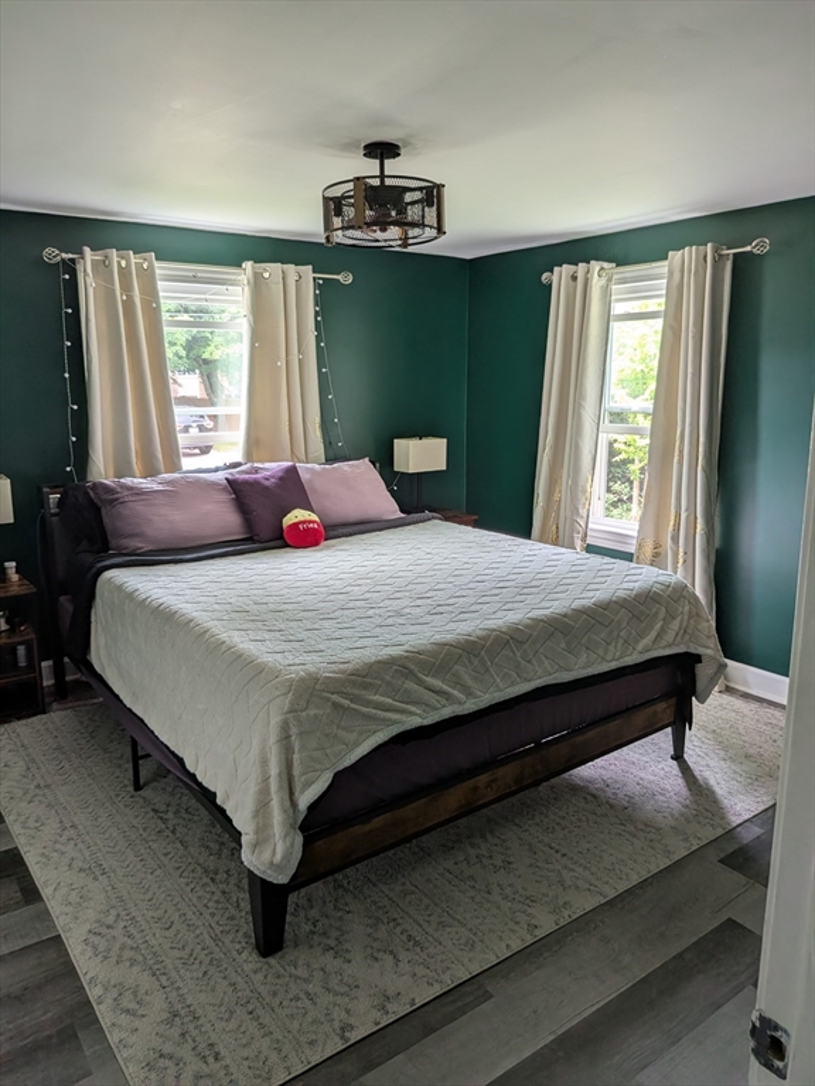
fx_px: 753
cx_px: 408
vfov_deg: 71.6
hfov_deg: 56.8
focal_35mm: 24
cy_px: 543
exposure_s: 1/39.4
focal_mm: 4.53
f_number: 1.7
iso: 33
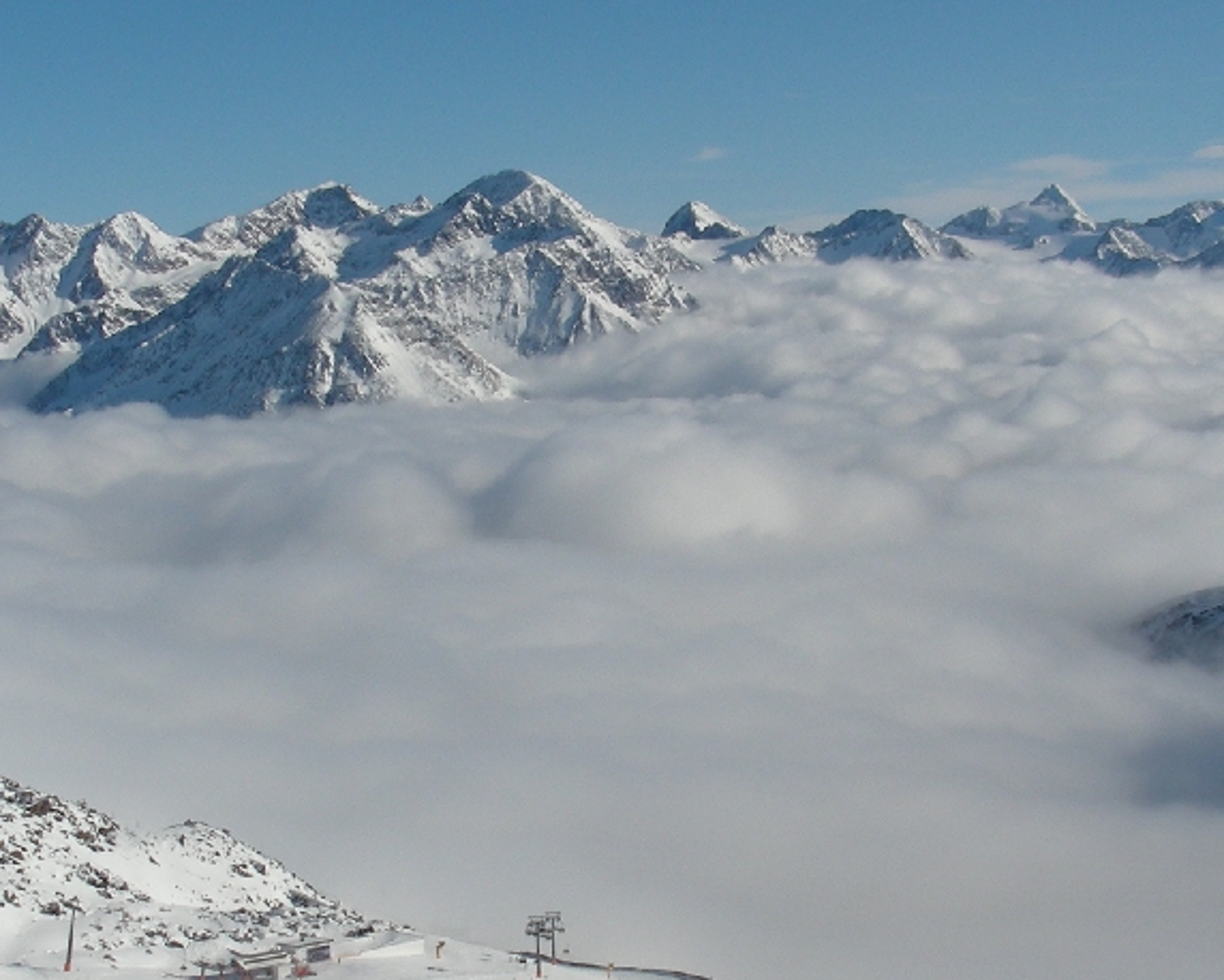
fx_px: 2645
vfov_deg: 20.9
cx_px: 610
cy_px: 690
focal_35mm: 73
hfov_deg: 26.1
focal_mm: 6.3
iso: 50
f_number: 5.6
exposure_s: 1/683
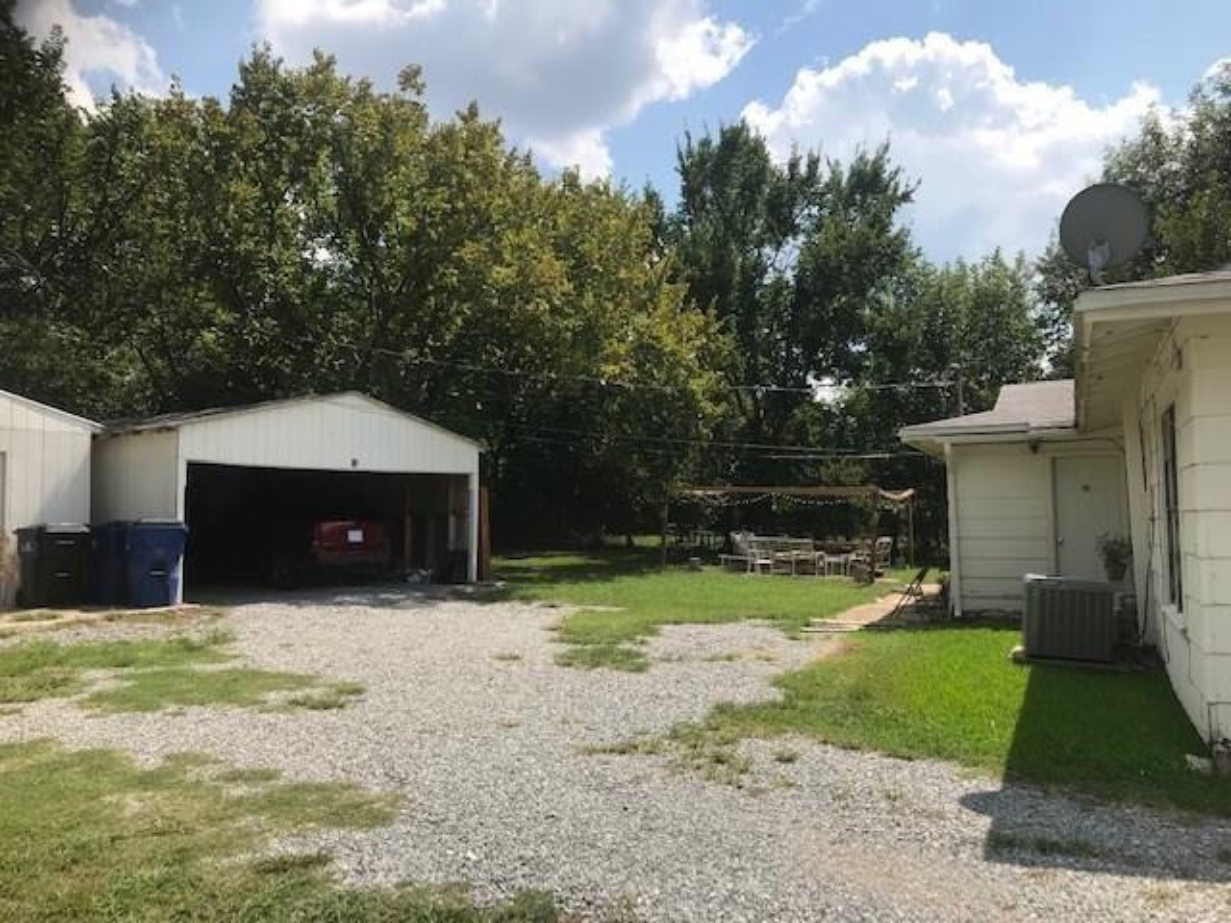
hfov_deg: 63.4
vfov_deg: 49.7
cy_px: 462
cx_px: 616
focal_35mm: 28
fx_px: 996
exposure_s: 1/2457
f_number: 1.8
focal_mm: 3.99
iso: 20
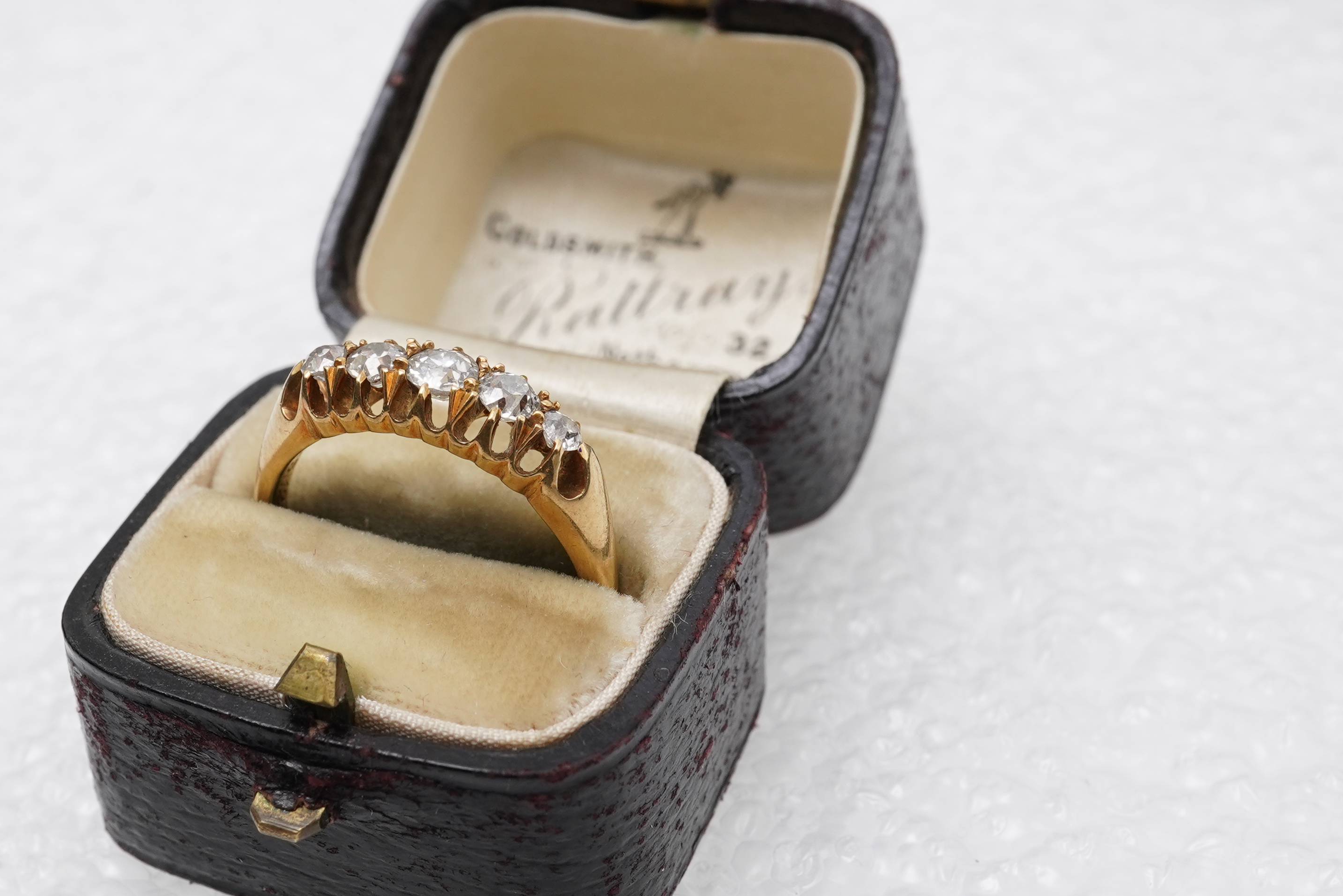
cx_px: 465
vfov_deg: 21.9
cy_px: 406
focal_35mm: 62
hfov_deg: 32.2
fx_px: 2313
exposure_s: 1/125
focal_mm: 30
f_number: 20
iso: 500
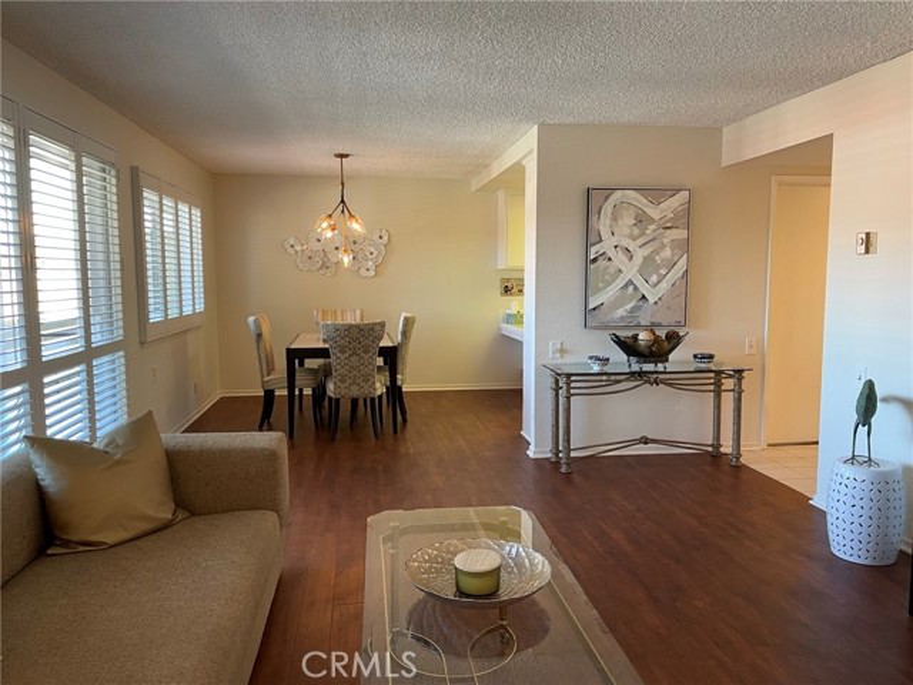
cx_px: 456
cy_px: 342
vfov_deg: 53.1
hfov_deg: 67.3
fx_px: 686
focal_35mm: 26
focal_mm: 4.2
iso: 100
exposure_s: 1/60
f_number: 1.6
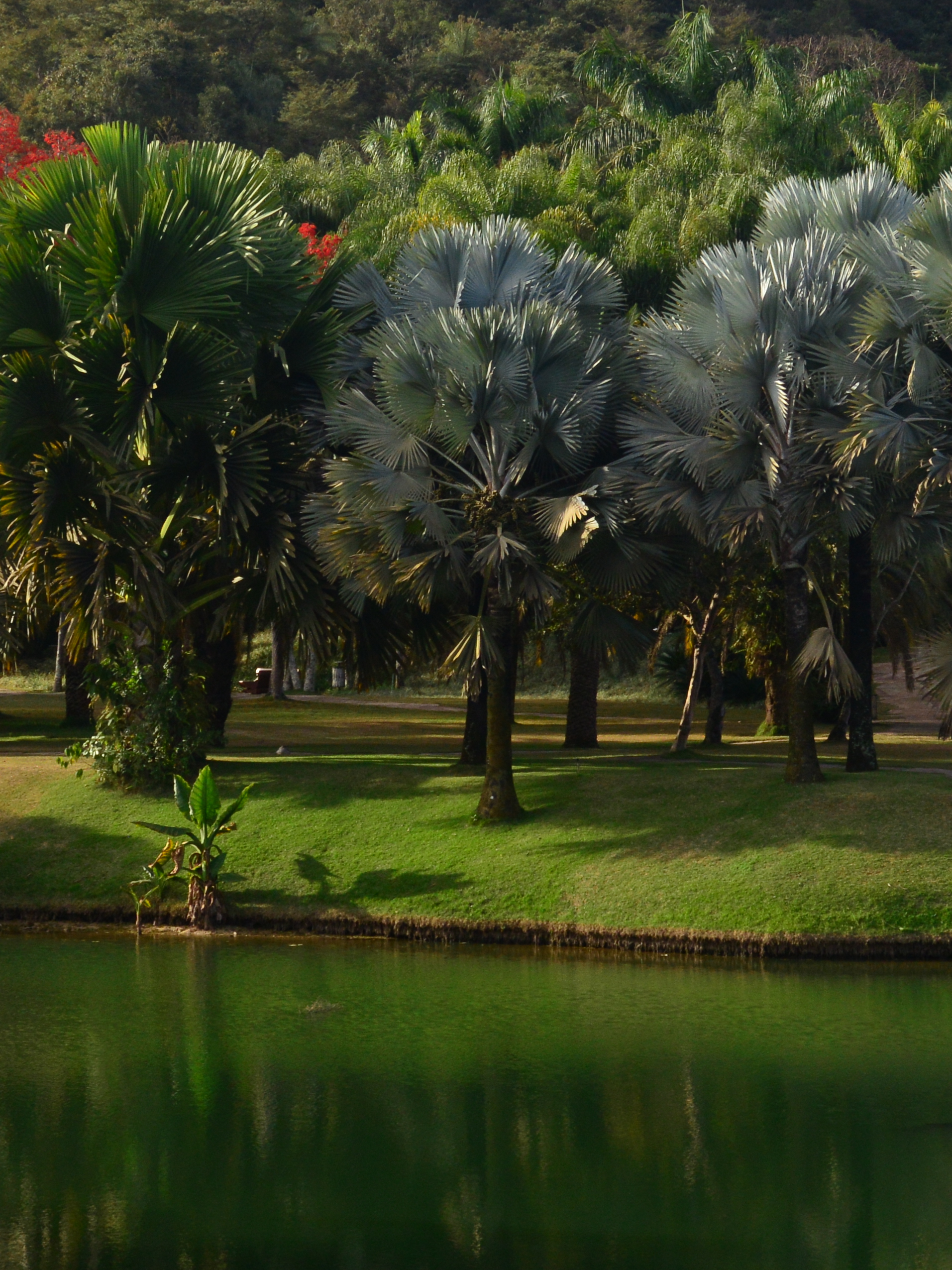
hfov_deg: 13.3
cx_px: 717
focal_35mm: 111
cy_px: 550
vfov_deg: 17.7
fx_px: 4071
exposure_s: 1/400
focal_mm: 40
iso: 640
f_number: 10
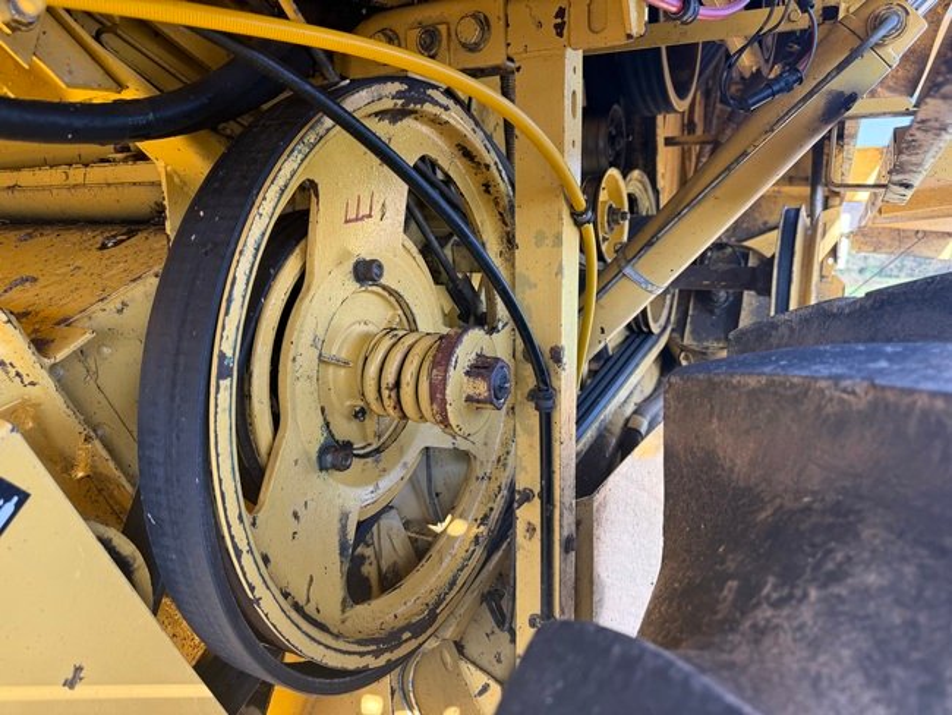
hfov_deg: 71.6
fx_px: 660
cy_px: 358
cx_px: 476
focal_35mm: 24
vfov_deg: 56.8
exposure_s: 1/231
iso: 100
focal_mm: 6.76
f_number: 1.78
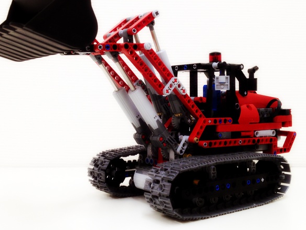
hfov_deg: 39.6
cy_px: 100
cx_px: 151
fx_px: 425
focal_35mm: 48
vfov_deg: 30.3
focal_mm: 4.28
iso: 80
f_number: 2.4
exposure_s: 1/20
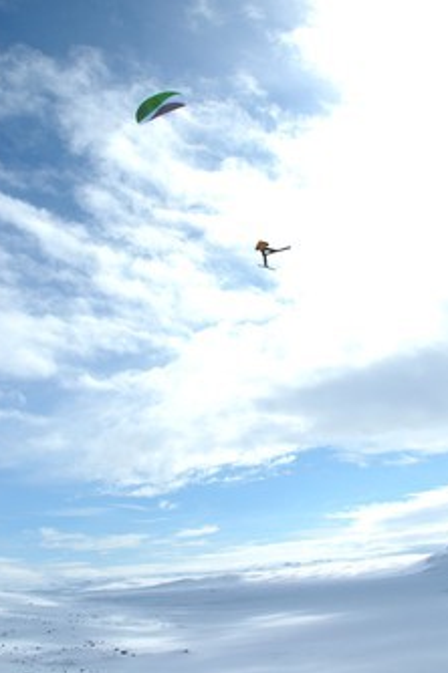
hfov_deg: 38.8
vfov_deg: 55.7
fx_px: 636
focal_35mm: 34
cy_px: 291
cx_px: 227
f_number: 8
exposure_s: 1/1000
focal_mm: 18
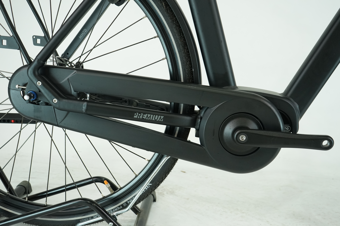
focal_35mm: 36
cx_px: 170
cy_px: 113
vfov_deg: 36.9
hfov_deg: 53.1
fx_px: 340
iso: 1600
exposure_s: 1/200
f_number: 5.6
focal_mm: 36
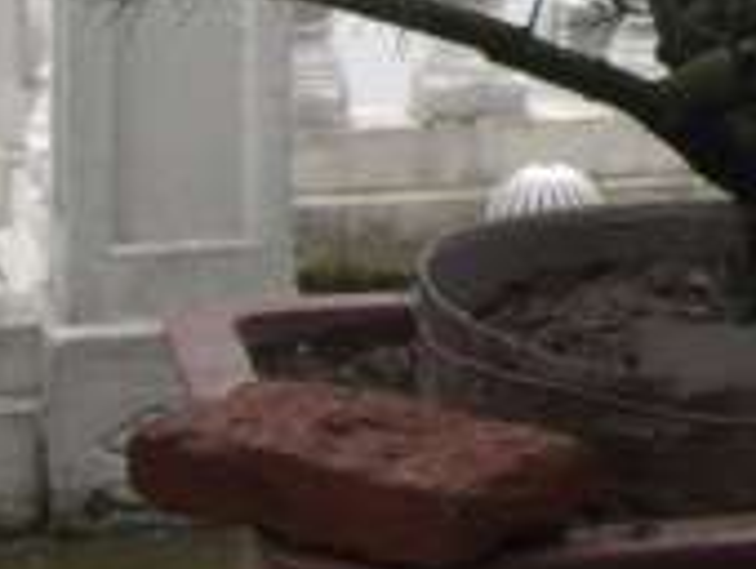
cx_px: 974
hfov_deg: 13.3
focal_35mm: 143
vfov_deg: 10.0
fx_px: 3127
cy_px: -365
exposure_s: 1/320
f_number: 2.8
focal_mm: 7.9
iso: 80
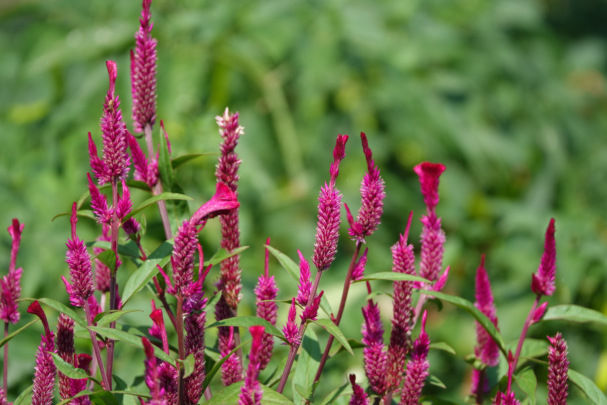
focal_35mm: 586
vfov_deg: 2.3
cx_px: 304
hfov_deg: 3.5
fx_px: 9880
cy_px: 202
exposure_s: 1/400
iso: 100
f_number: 4
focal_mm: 214.72
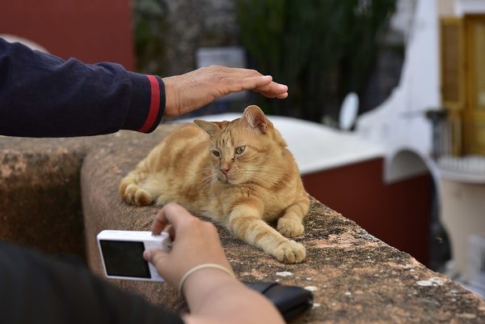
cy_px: 162
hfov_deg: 28.8
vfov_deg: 19.5
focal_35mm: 70
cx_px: 242
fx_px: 943
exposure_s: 1/800
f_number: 5.6
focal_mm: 70
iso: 400
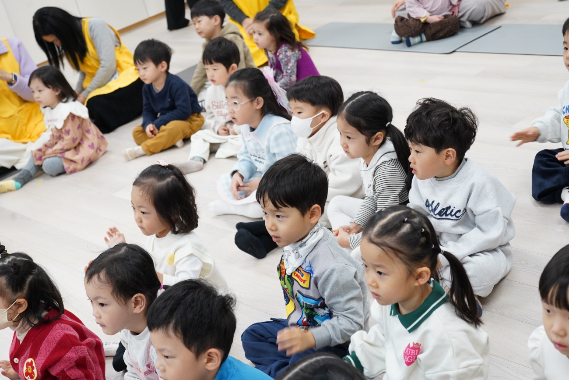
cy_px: 190
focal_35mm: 60
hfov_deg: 33.4
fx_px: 948
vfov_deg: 22.6
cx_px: 284
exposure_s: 1/60
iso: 2500
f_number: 6.3
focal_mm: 60
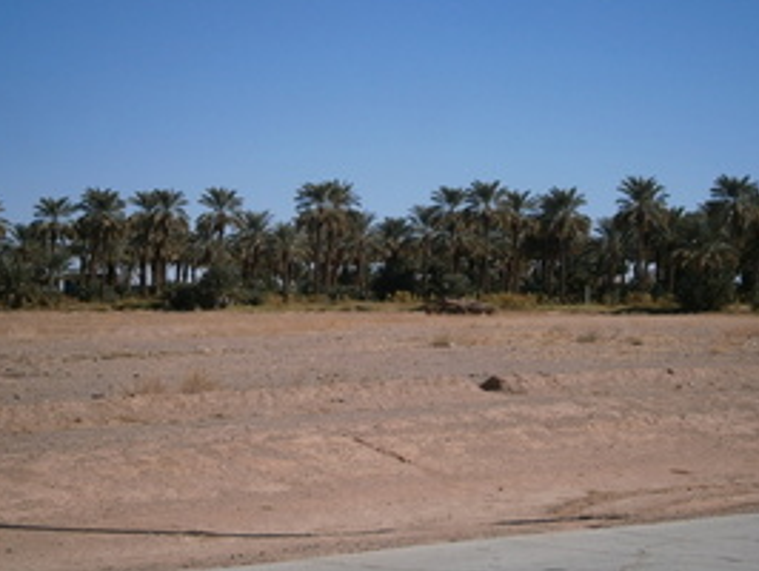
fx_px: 1734
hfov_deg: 24.7
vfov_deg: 18.7
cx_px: 368
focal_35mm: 79
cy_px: 241
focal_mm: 10.7
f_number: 3.9
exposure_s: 1/1600
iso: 80
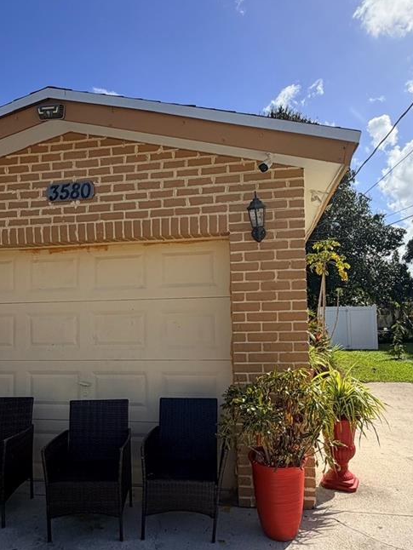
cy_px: 303
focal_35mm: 26
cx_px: 191
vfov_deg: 67.1
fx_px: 413
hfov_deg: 53.0
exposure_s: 1/1211
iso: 25
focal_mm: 2.22
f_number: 2.2
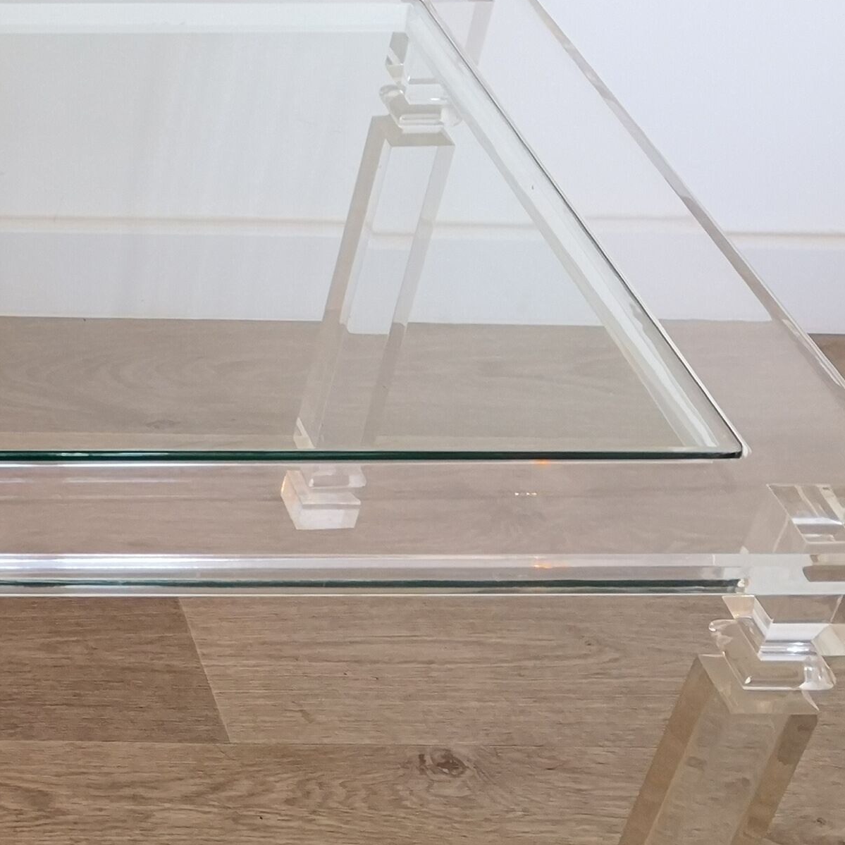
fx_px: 2182
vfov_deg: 21.8
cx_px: -419
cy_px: 588
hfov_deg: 19.2
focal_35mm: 79
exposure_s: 1/50
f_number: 1.6
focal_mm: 3.95
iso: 125
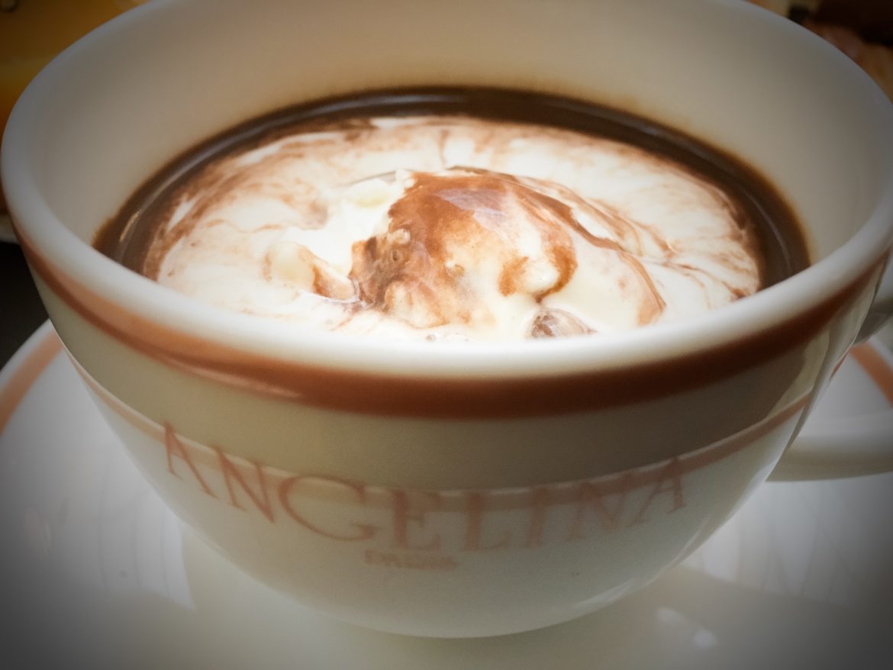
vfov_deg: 48.2
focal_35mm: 29
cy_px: 335
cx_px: 446
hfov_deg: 61.6
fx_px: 748
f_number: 2.2
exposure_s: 1/20
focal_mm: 4.15
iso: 200
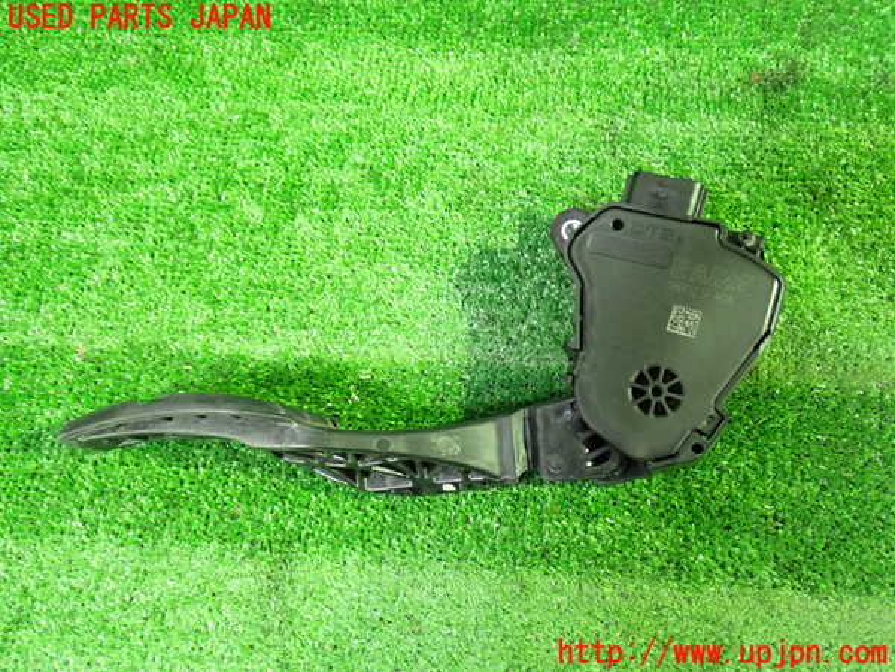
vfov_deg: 44.2
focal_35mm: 32
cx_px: 448
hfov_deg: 56.8
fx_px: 827
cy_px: 336
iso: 800
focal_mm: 5.79
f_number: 2.4
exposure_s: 1/20
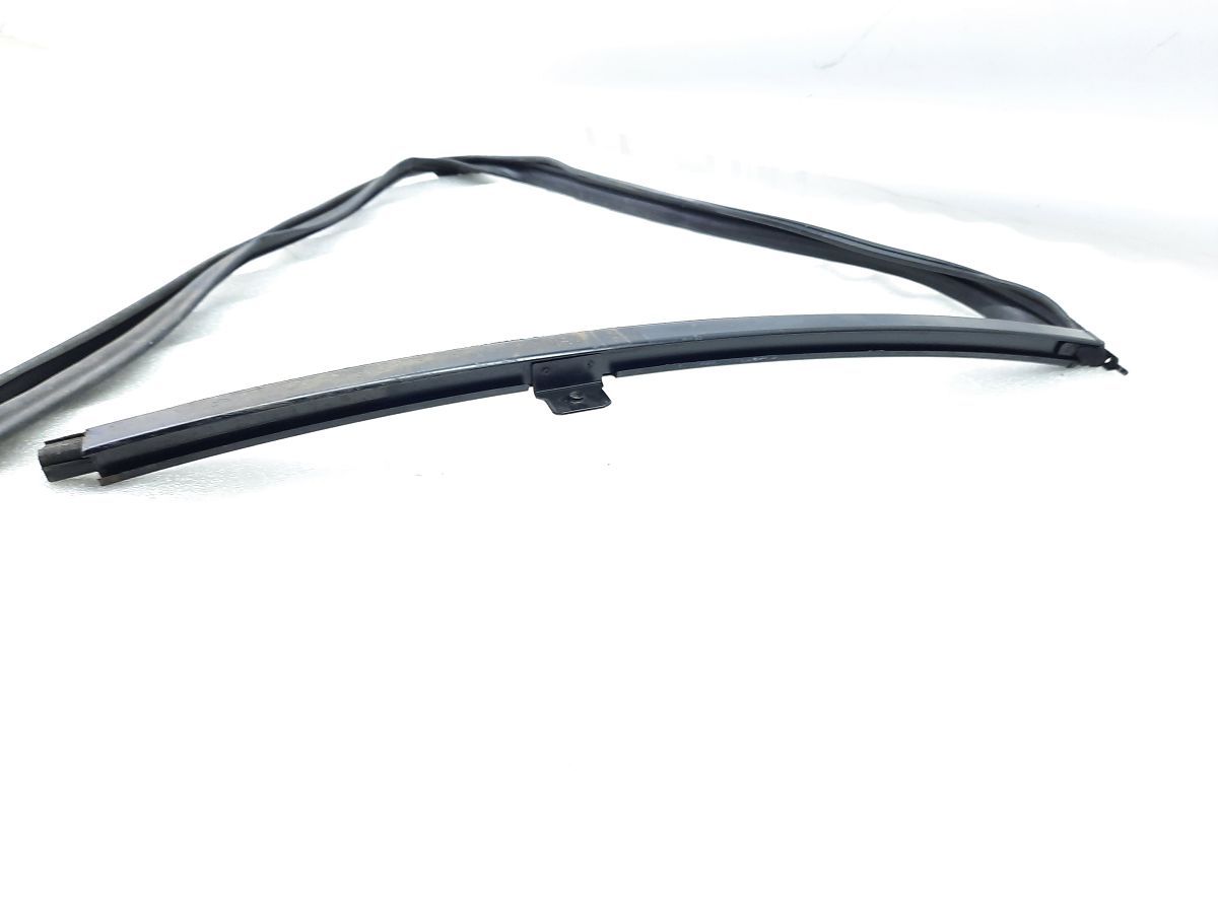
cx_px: 609
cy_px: 456
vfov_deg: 54.9
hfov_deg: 69.4
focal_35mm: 25
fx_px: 880
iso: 200
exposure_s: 1/50
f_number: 2
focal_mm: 4.6
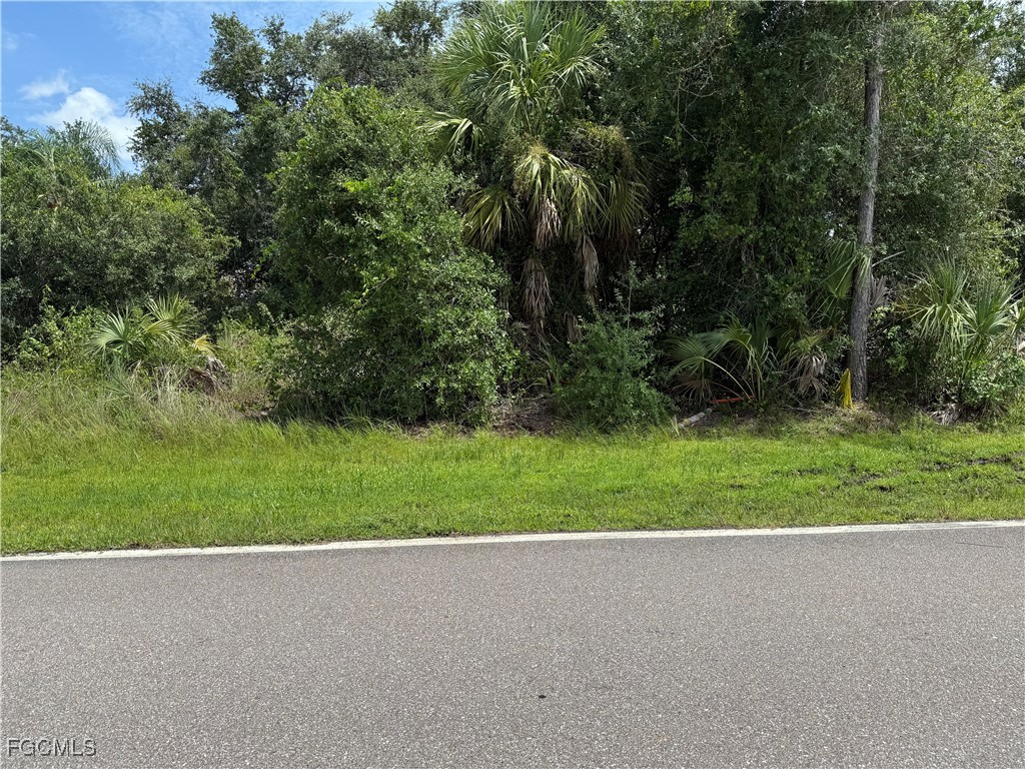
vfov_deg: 56.8
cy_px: 384
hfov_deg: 71.6
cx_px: 512
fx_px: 711
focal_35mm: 24
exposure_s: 1/3425
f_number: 1.78
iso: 80
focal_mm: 6.76
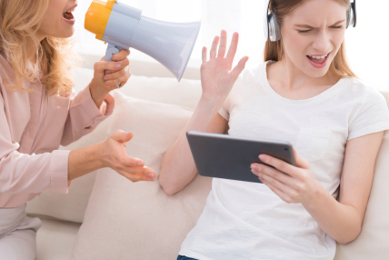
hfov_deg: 28.8
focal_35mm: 70
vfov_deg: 19.5
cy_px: 104
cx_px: 156
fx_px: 757
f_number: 2.5
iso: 100
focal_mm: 50
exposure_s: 1/400
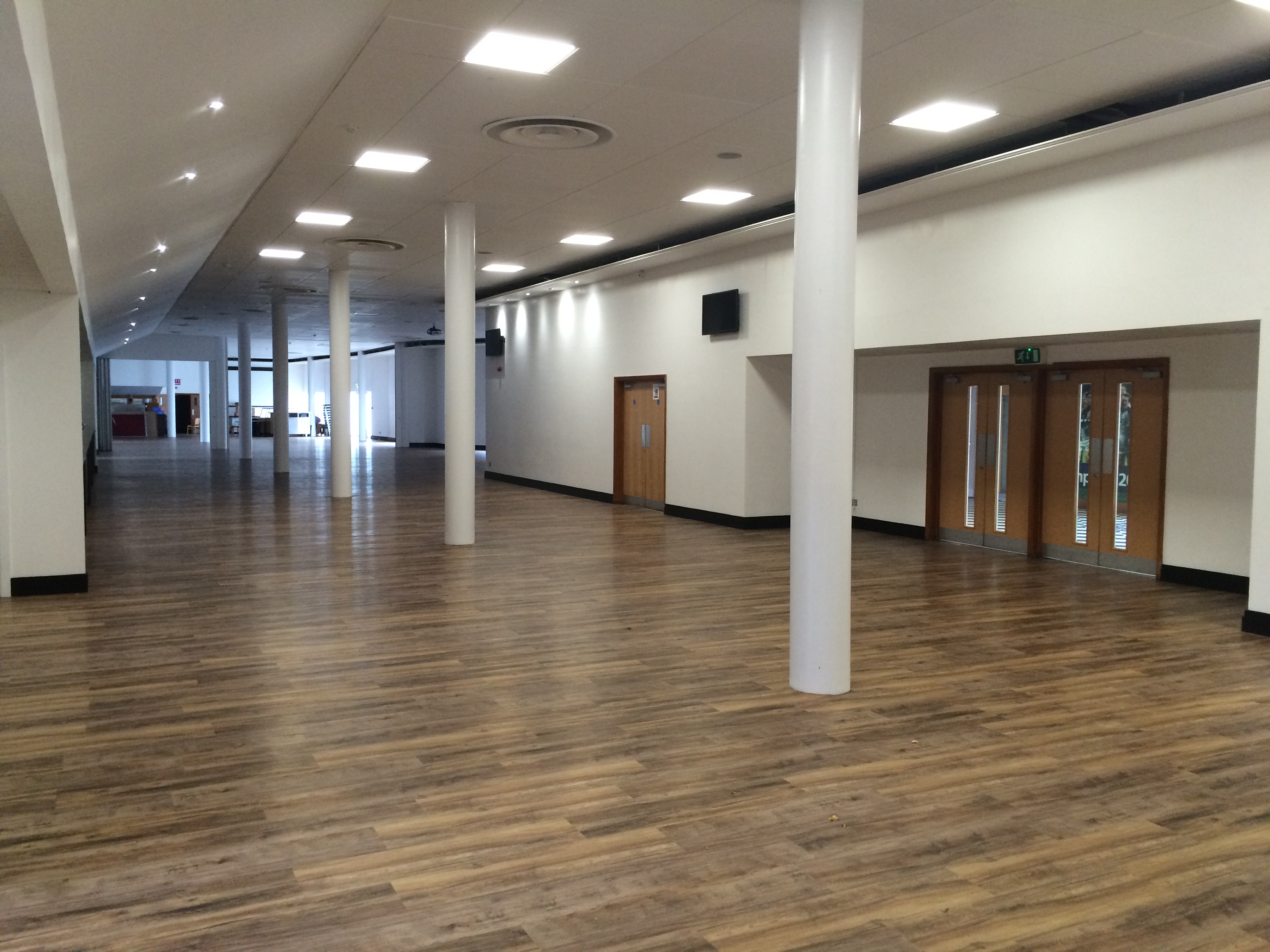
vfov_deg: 48.2
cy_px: 476
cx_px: 635
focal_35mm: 29
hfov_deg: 61.7
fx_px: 1064
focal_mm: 4.15
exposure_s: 1/33
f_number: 2.2
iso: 80
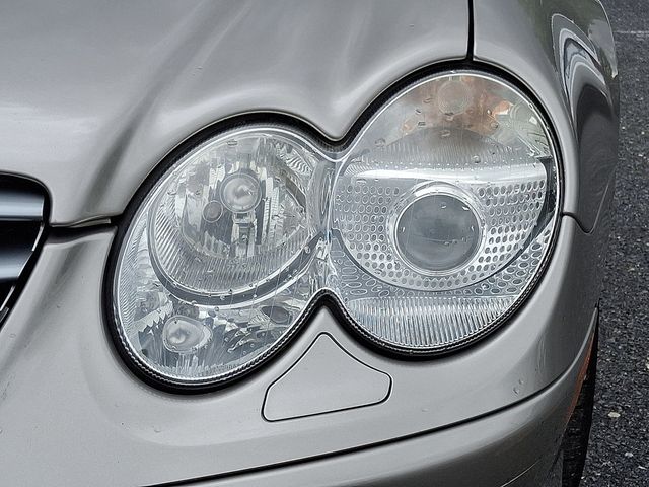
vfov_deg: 54.9
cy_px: 244
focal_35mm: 25
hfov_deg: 69.4
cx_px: 324
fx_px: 469
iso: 25
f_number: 1.8
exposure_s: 1/769
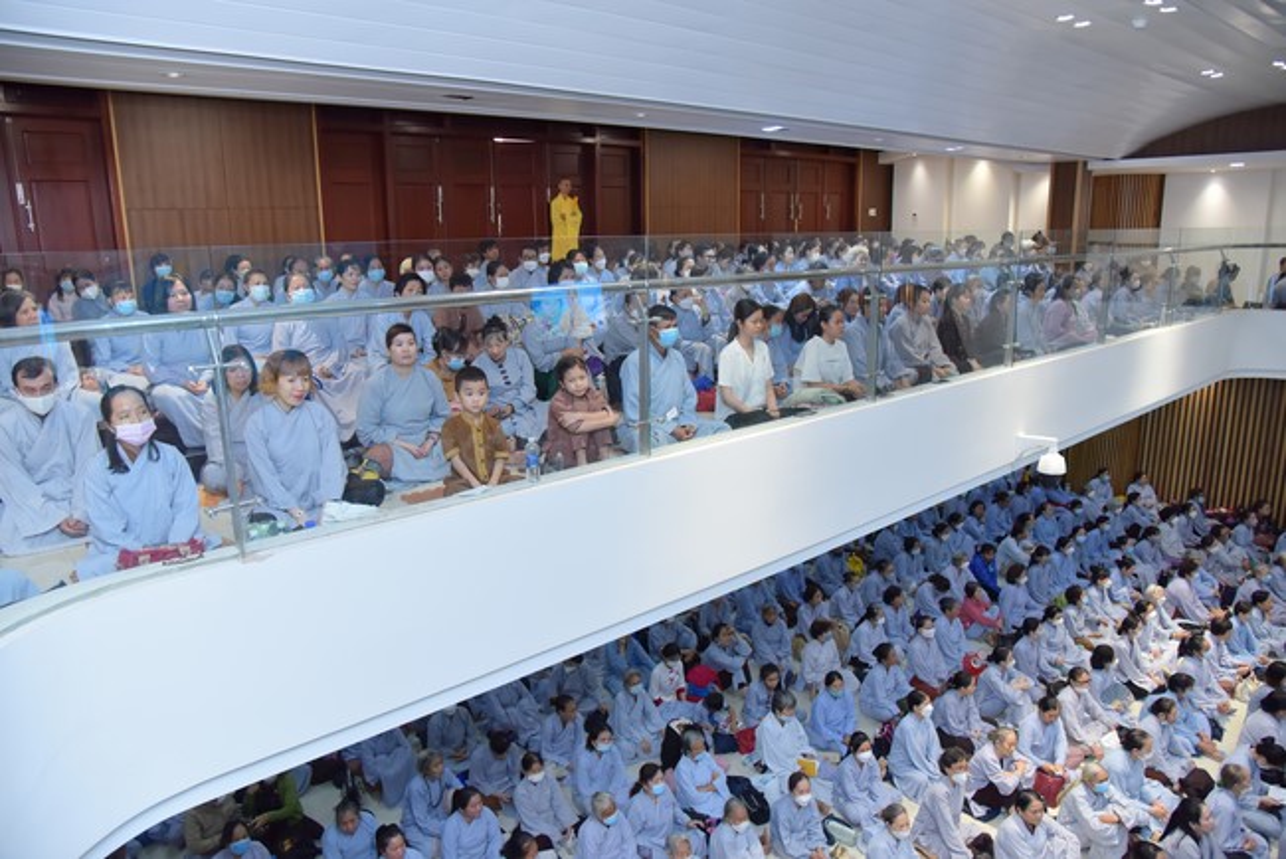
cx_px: 643
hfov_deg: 73.7
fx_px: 858
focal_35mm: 24
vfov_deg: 53.2
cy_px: 430
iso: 1000
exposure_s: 1/125
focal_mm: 24
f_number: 5
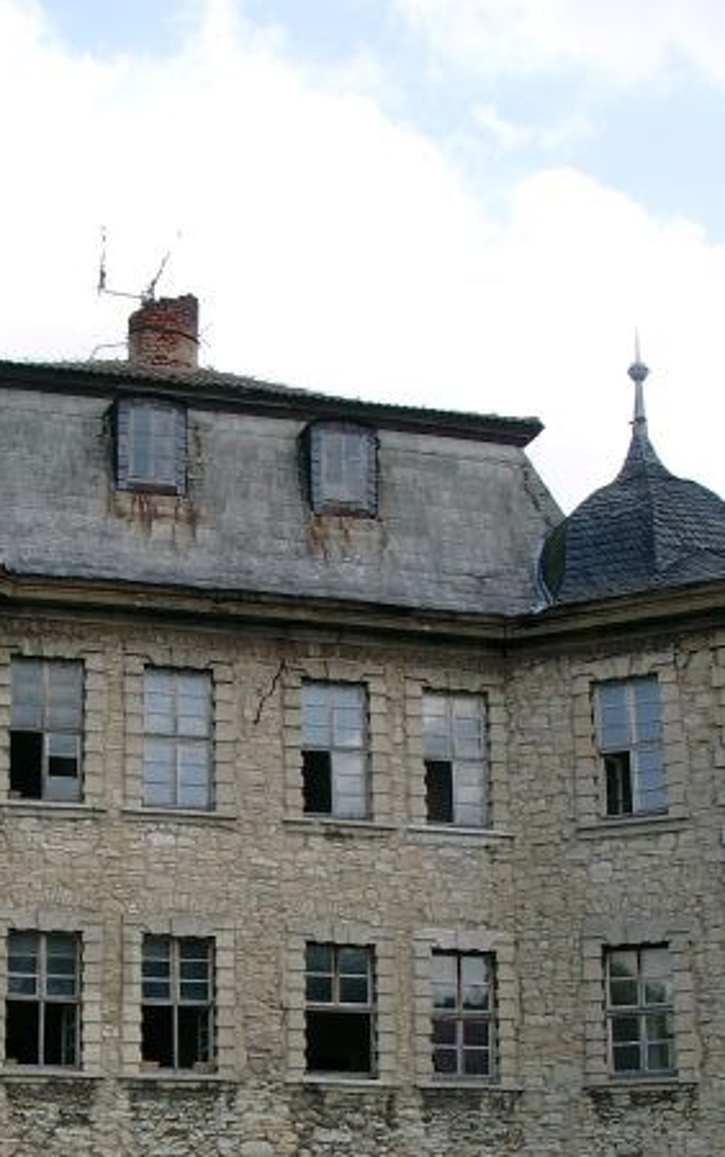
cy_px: 861
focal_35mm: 64
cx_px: 247
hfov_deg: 20.3
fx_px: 2019
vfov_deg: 31.4
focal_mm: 7.13
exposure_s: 1/554
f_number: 4
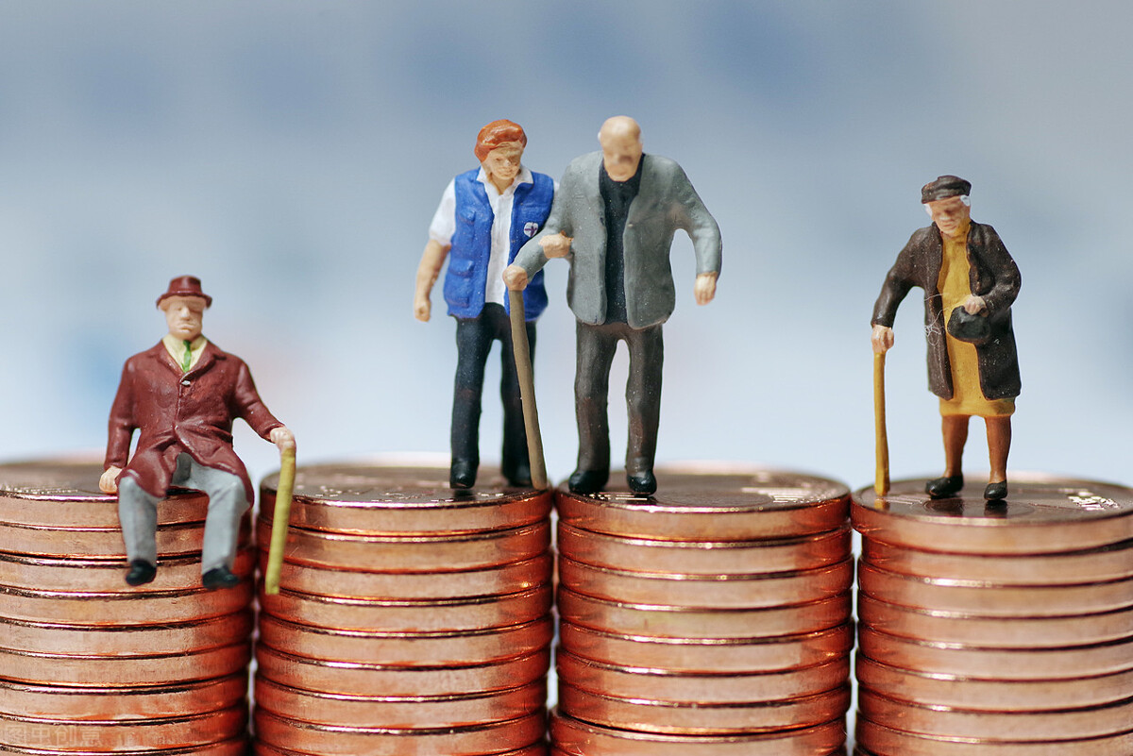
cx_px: 566
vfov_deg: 9.0
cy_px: 378
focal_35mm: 153
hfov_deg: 13.4
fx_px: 4817
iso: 400
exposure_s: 1/160
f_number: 4
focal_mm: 100
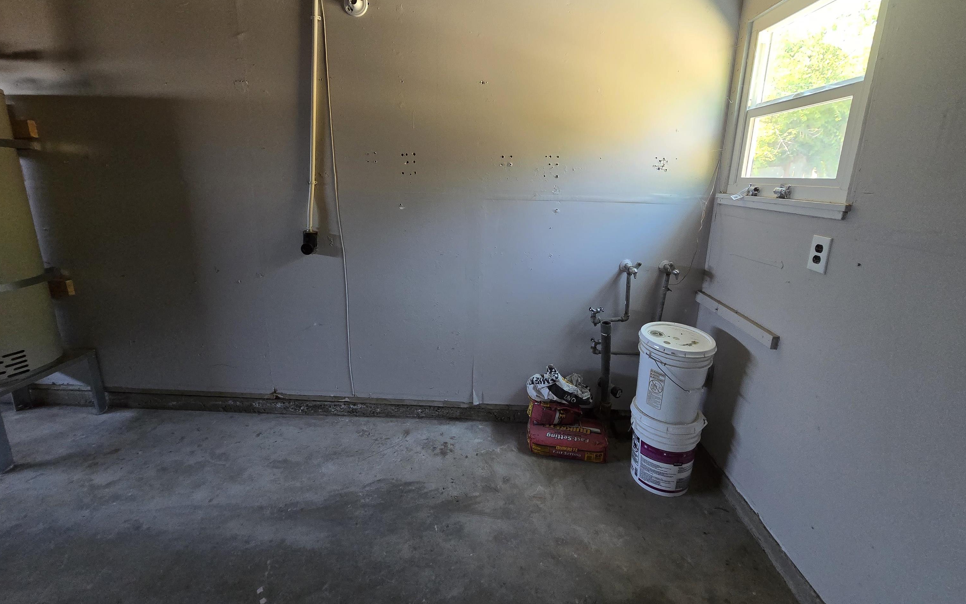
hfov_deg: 105.3
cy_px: 259
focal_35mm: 14
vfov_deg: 78.2
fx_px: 369
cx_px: 477
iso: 400
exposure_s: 1/60
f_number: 2.2
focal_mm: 2.2
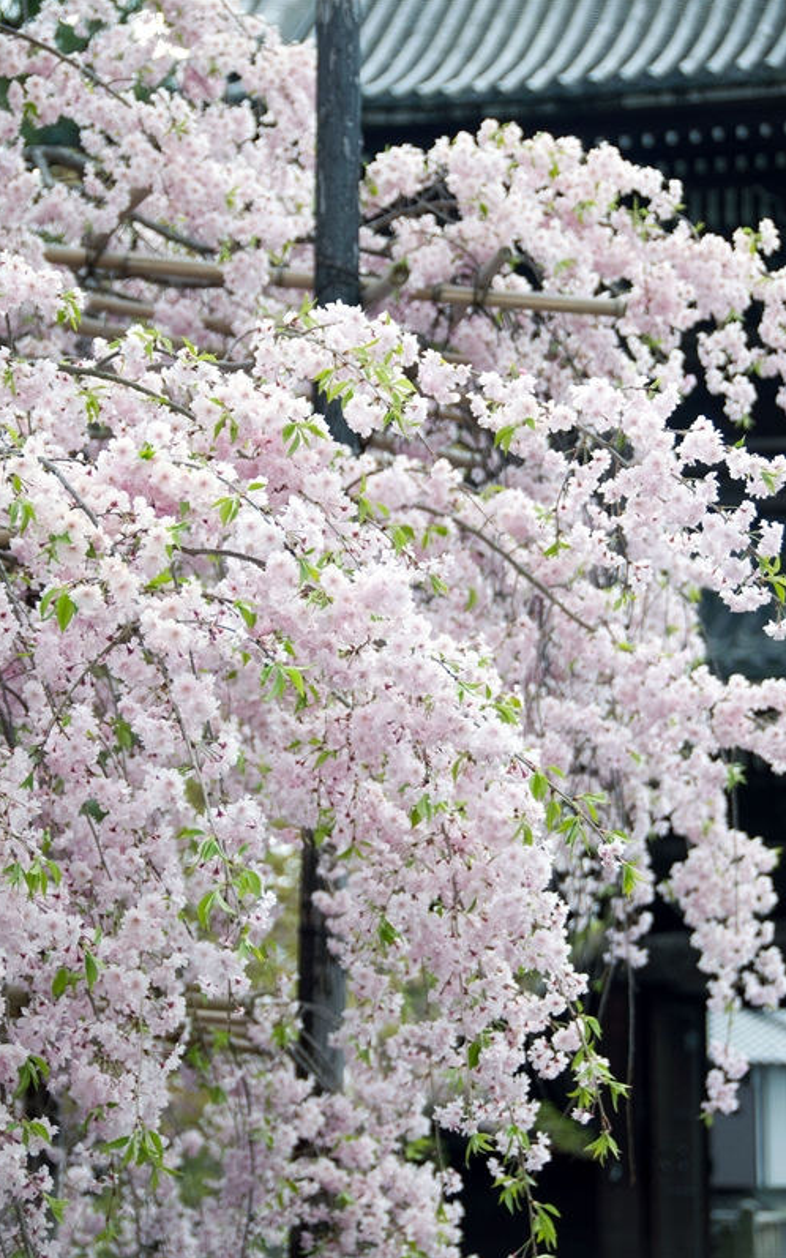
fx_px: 14192
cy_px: 628
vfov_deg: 5.1
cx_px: 399
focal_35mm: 414
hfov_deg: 3.2
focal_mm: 270
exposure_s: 1/500
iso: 200
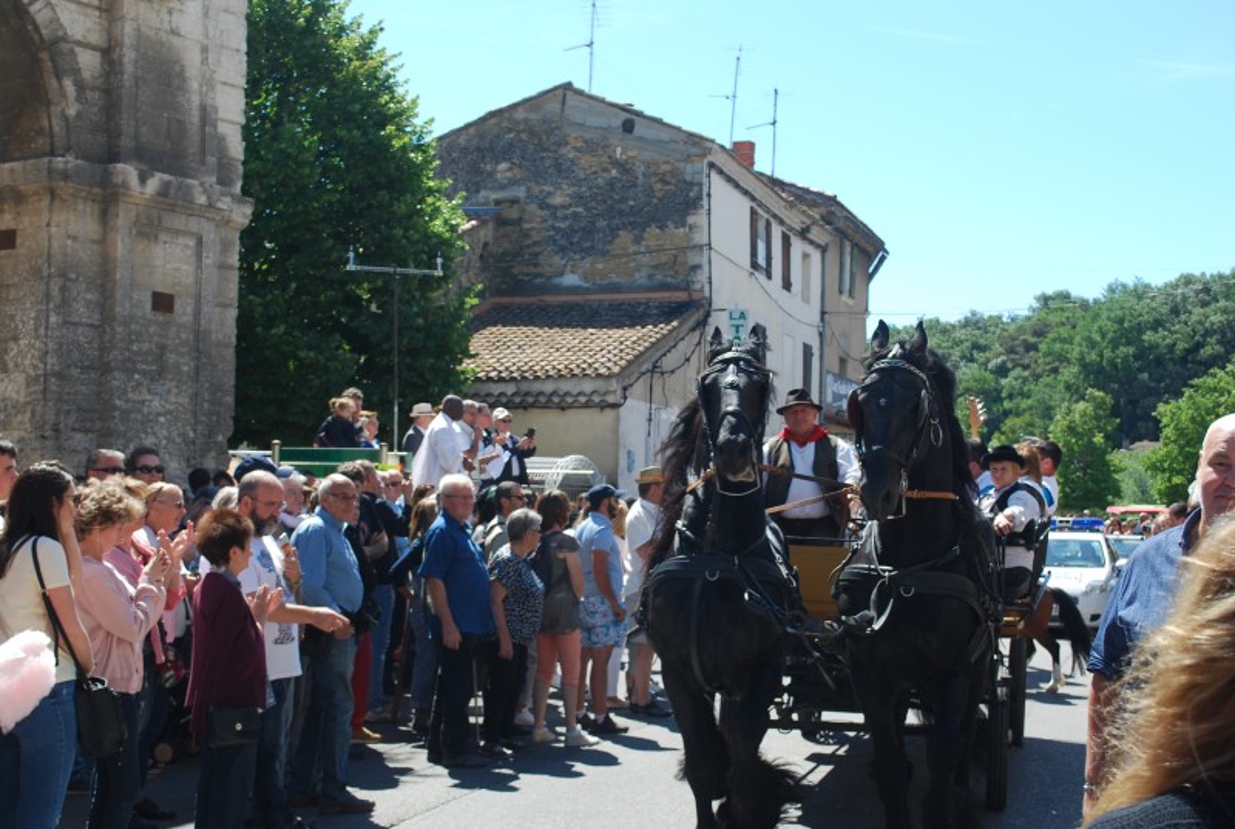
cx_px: 618
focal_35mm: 48
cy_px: 414
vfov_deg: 28.2
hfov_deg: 41.0
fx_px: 1650
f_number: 6.3
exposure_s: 1/160
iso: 100
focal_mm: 32
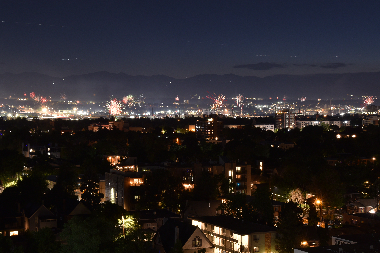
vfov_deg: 16.6
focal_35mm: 82
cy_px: 126
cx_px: 190
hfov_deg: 24.6
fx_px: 871
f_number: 11
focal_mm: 55
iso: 125
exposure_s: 30
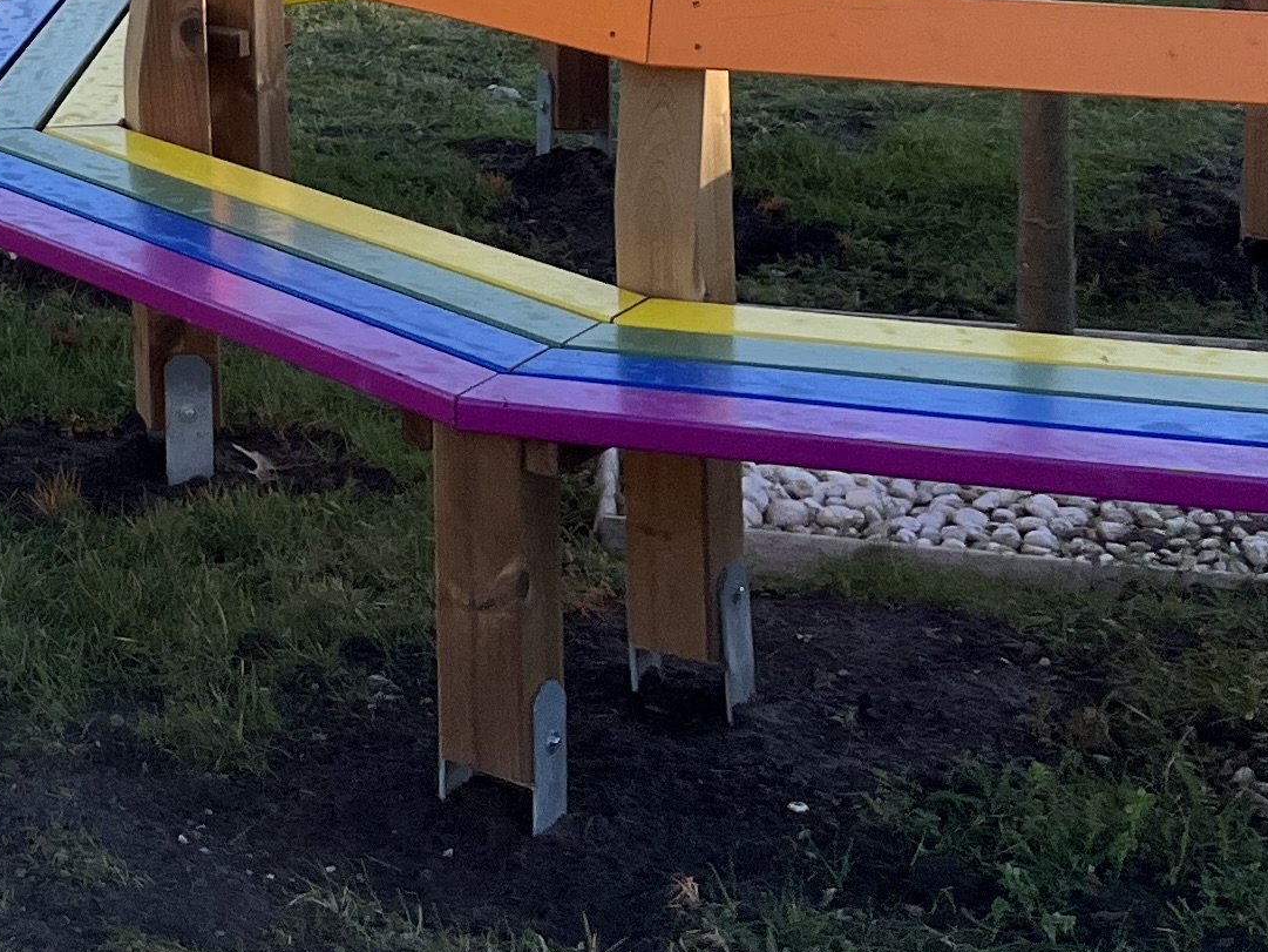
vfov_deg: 14.1
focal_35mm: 97
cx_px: -785
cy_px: -565
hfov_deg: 17.6
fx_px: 3554
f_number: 1.6
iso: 50
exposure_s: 1/1536
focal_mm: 5.1
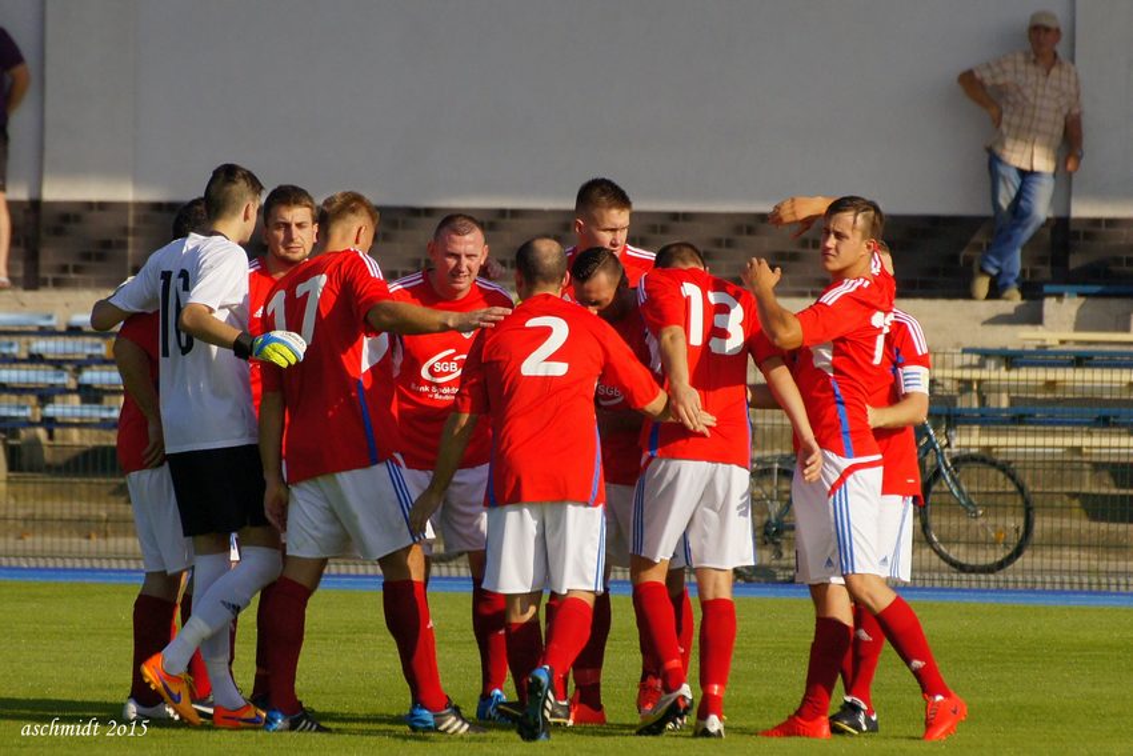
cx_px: 566
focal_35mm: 375
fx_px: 11803
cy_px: 378
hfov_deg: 5.5
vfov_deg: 3.7
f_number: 5.6
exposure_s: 1/4000
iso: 500
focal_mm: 250
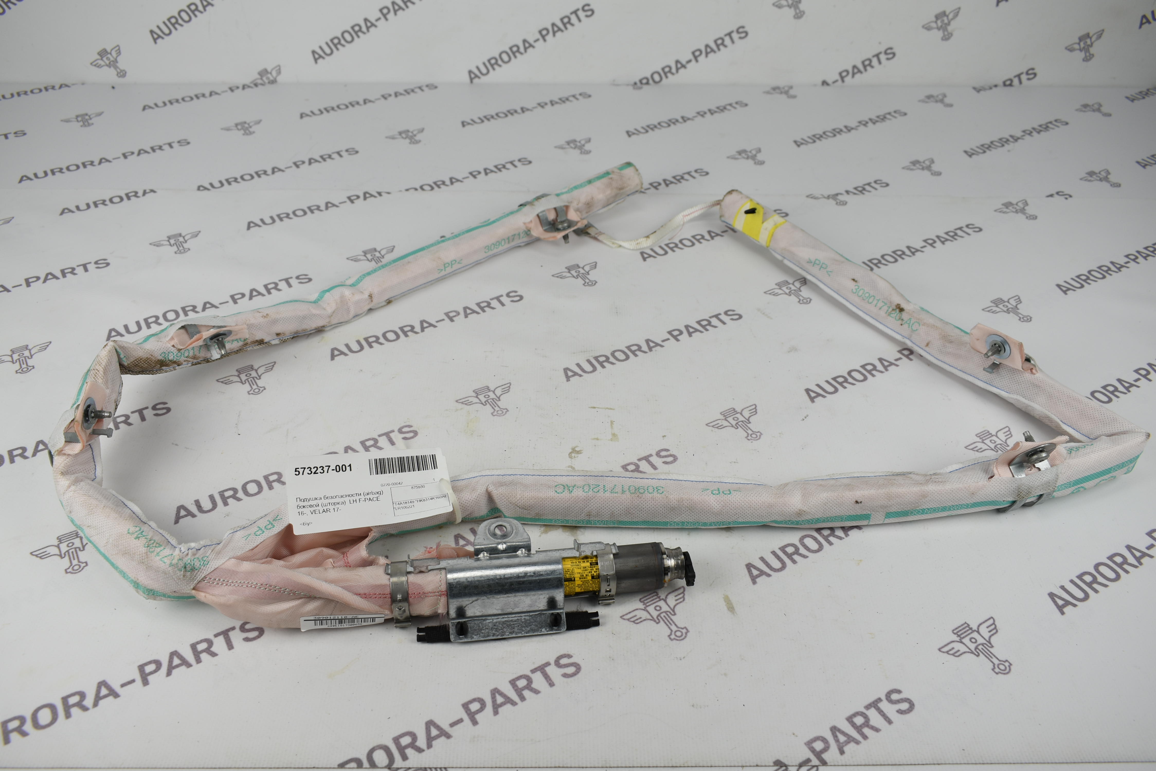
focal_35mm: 30
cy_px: 386
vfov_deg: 43.6
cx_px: 578
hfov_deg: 61.9
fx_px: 964
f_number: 5.6
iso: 100
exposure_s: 1/40
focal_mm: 20
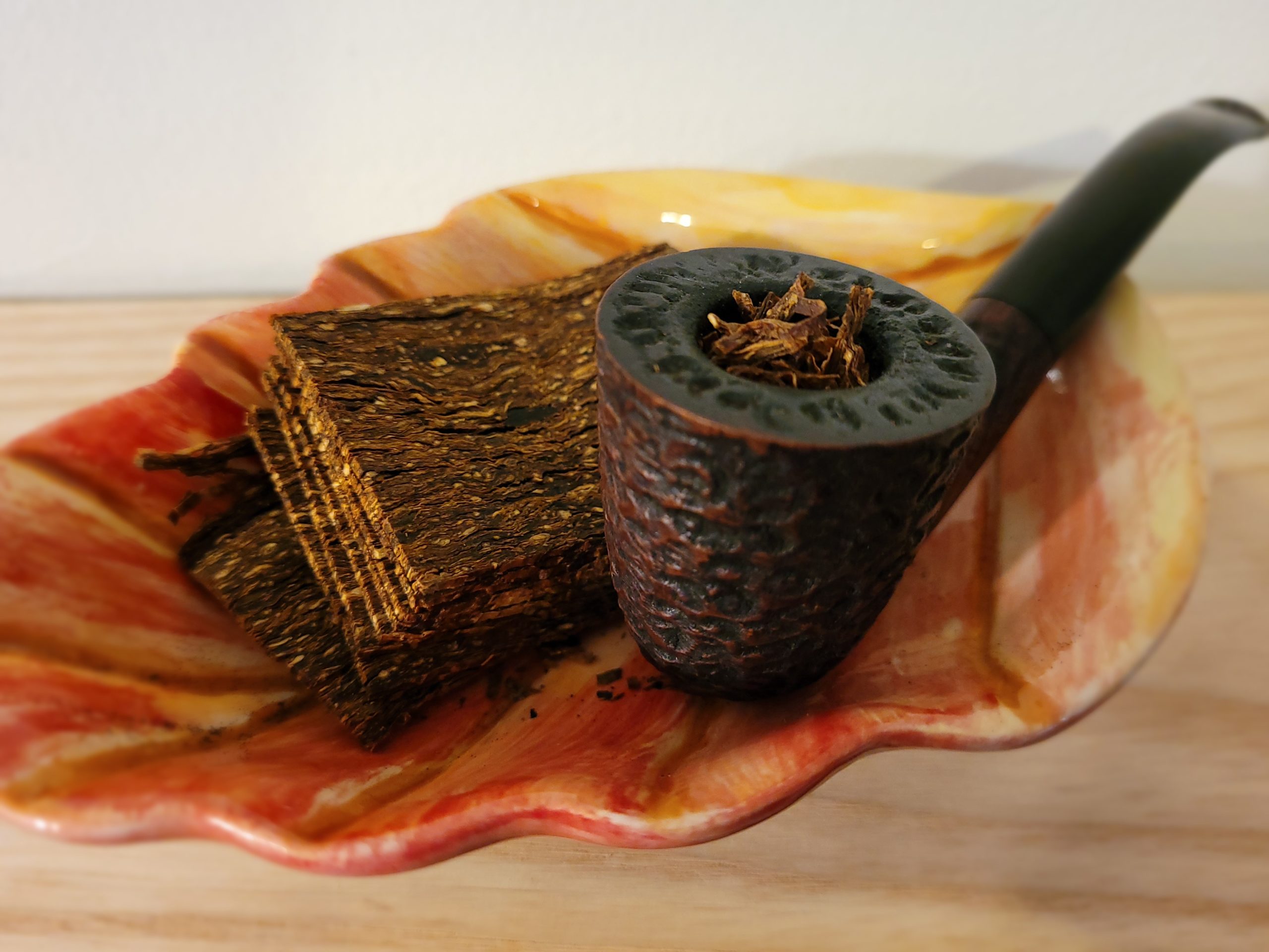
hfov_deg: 67.3
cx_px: 634
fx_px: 953
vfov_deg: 53.1
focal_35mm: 26
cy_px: 476
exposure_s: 1/15
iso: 250
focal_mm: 5.4
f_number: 1.8
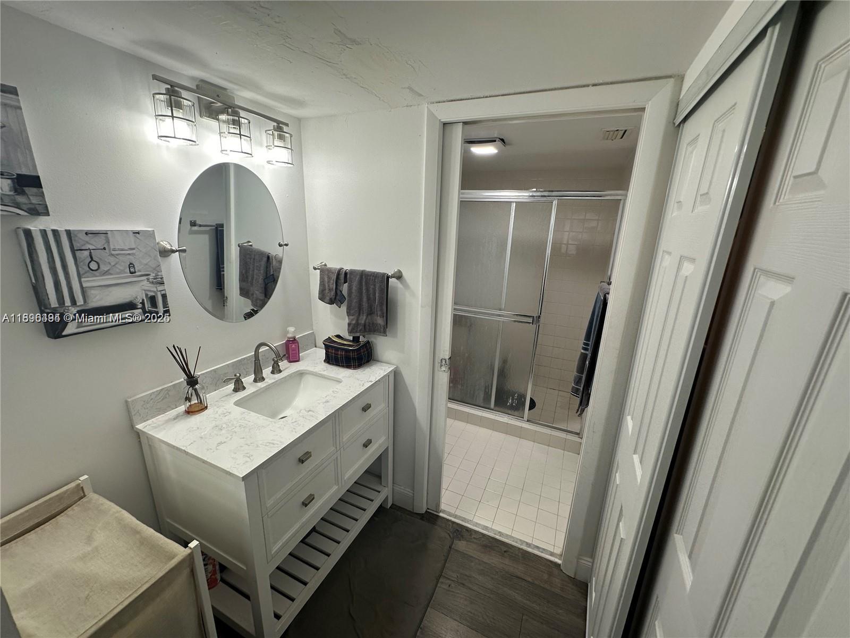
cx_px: 425
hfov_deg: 102.1
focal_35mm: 14
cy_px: 319
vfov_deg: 85.7
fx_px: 344
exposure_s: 1/120
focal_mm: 2.22
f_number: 2.2
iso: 100
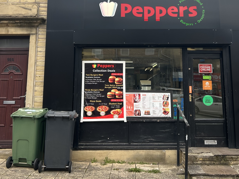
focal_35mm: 43
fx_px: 297
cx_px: 134
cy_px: 37
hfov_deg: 43.8
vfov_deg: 32.7
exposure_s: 1/621
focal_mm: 5.7
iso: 50
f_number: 1.5
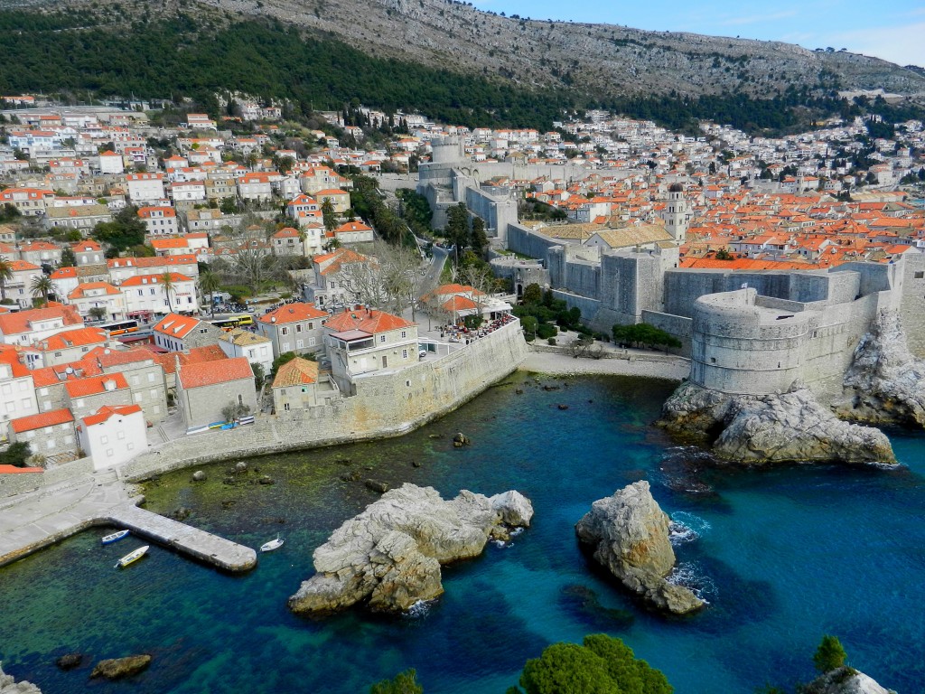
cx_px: 462
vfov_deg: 54.9
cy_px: 347
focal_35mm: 25
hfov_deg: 69.4
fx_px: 668
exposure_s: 1/1000
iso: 160
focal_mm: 4.5
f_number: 3.5
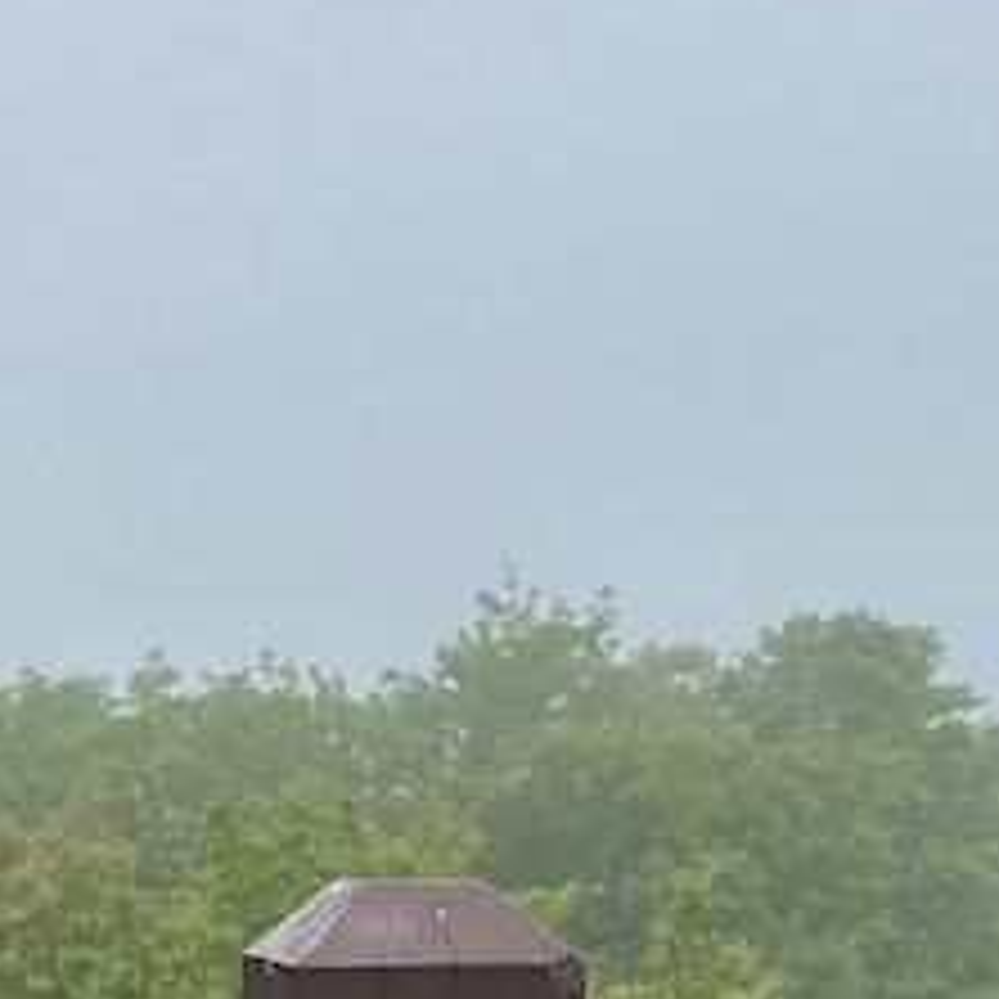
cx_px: -513
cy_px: 1161
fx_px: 3461
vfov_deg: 15.9
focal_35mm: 106
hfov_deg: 15.2
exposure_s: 1/1689
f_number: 1.6
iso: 32
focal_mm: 4.2
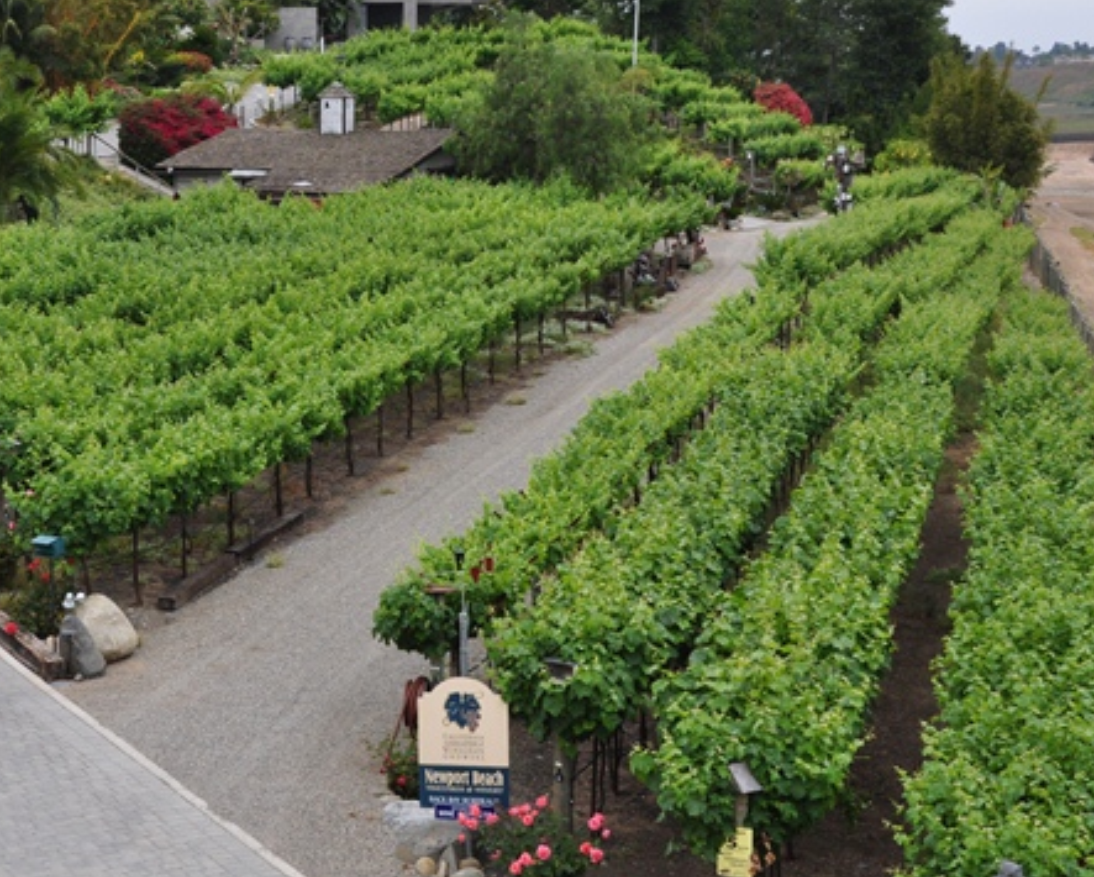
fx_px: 2236
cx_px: 356
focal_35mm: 69
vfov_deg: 22.2
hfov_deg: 27.3
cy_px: 397
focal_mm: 34
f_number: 9
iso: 400
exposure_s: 1/125
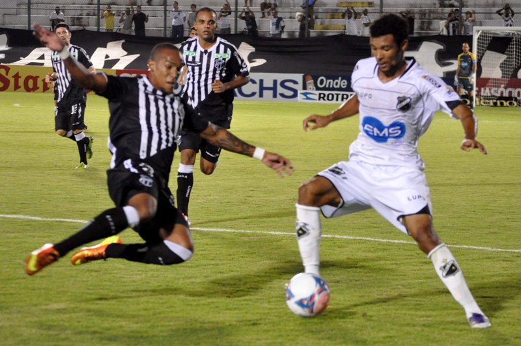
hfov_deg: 15.9
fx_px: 1864
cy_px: 173
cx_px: 260
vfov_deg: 10.6
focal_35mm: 129
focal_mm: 86
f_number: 4.2
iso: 3200
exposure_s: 1/320
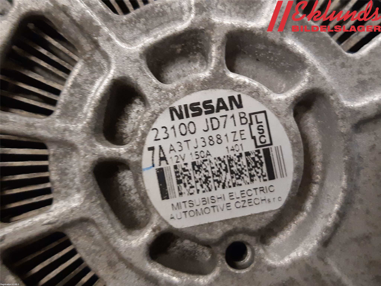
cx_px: 190
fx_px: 286
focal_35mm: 26
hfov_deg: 67.3
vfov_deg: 53.1
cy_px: 143
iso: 250
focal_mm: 3.93
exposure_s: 1/50
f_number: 1.7
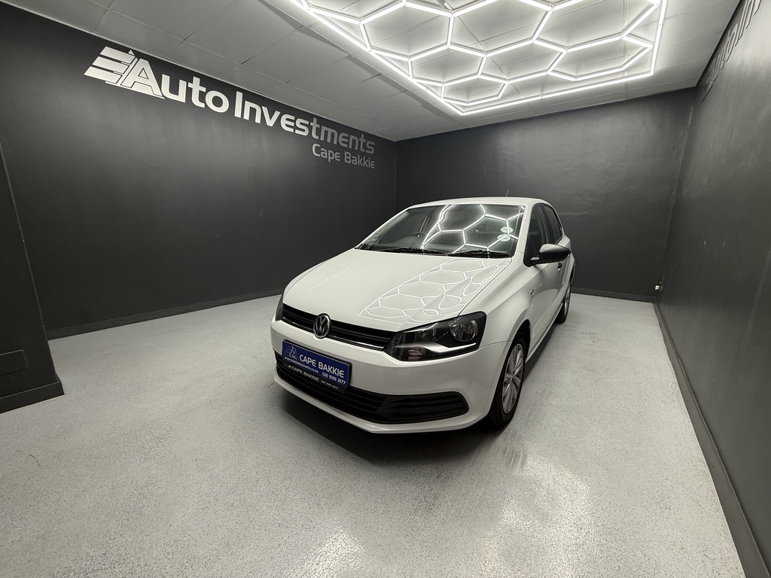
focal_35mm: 14
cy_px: 289
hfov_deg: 102.1
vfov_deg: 85.7
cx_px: 386
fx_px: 312
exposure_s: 1/100
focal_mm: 2.22
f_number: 2.2
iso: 100
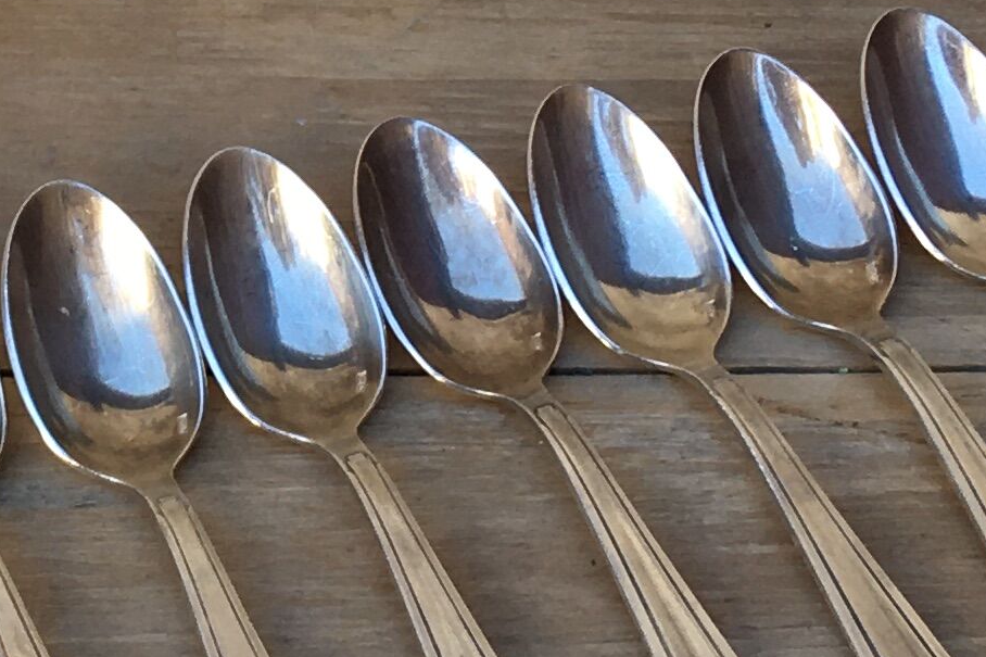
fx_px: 3669
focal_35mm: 134
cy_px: -199
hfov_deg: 14.9
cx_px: -110
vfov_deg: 10.0
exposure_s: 1/100
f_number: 2.2
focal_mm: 4.15
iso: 25
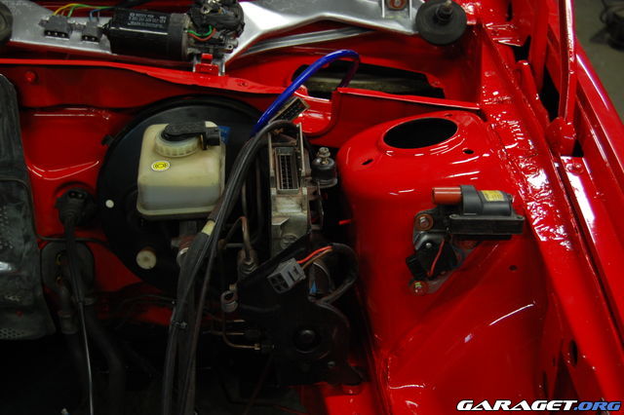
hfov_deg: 35.1
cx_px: 312
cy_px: 208
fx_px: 987
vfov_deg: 23.8
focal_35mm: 57
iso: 800
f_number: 4.8
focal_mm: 38
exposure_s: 1/50
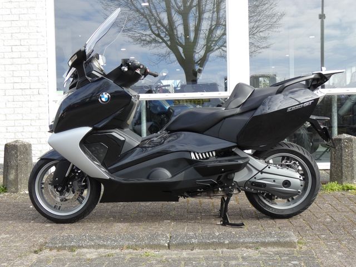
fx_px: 514
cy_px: 134
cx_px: 178
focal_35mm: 50
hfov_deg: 38.2
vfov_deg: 29.1
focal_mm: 9
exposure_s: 1/160
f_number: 3.9
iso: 80
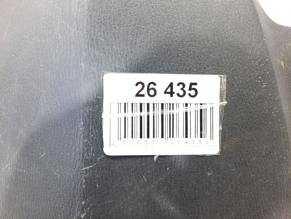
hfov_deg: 69.4
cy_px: 110
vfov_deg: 54.9
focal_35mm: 25
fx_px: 210
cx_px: 146
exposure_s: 1/50
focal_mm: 4.6
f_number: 2
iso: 320
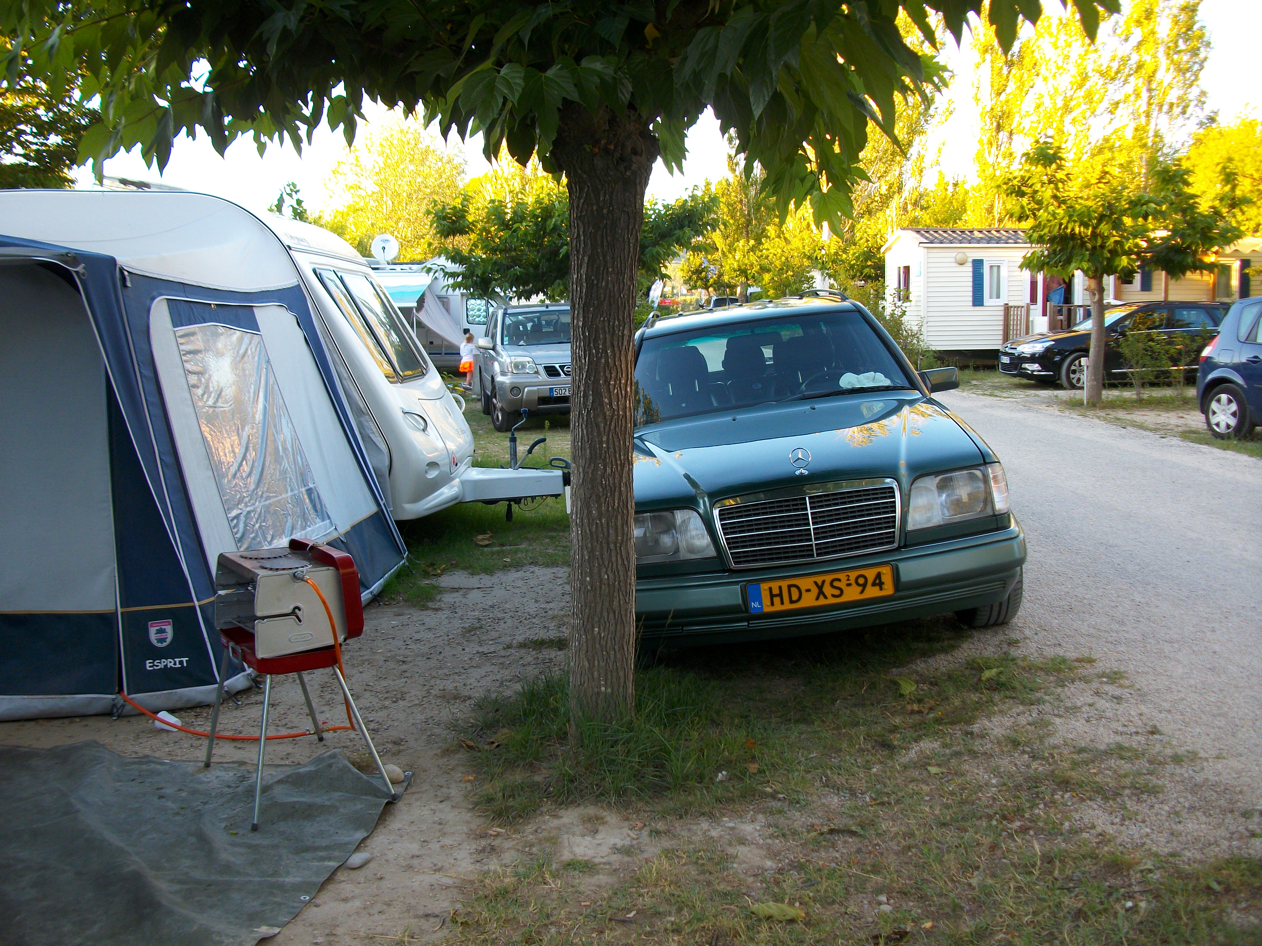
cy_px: 473
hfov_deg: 54.0
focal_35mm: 34
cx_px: 631
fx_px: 1240
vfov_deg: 41.8
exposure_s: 1/48.7
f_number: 2.9
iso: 80
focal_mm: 5.7
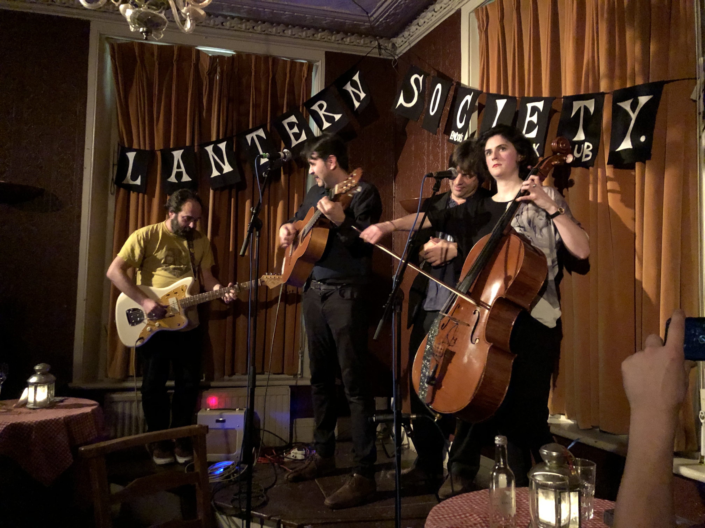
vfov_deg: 49.7
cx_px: 352
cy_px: 264
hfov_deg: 63.4
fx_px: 570
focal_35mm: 28
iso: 1600
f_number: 1.8
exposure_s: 1/17
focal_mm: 4
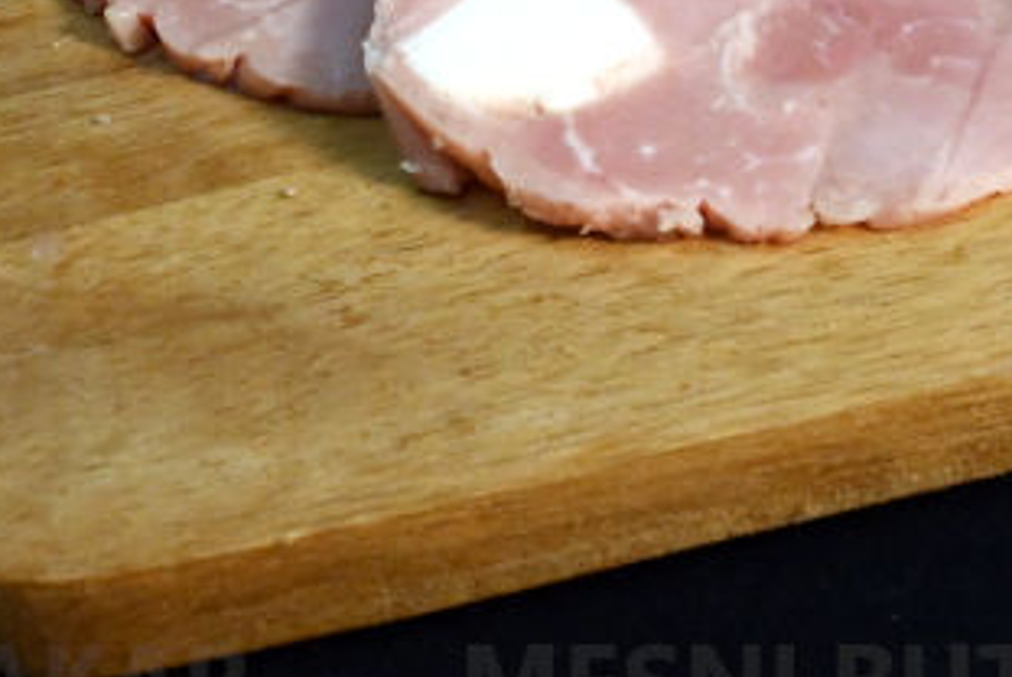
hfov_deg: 14.3
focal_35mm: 133
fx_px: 3740
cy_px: -218
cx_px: 1542
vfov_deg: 10.1
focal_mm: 23
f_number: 9
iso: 1600
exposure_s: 1/125
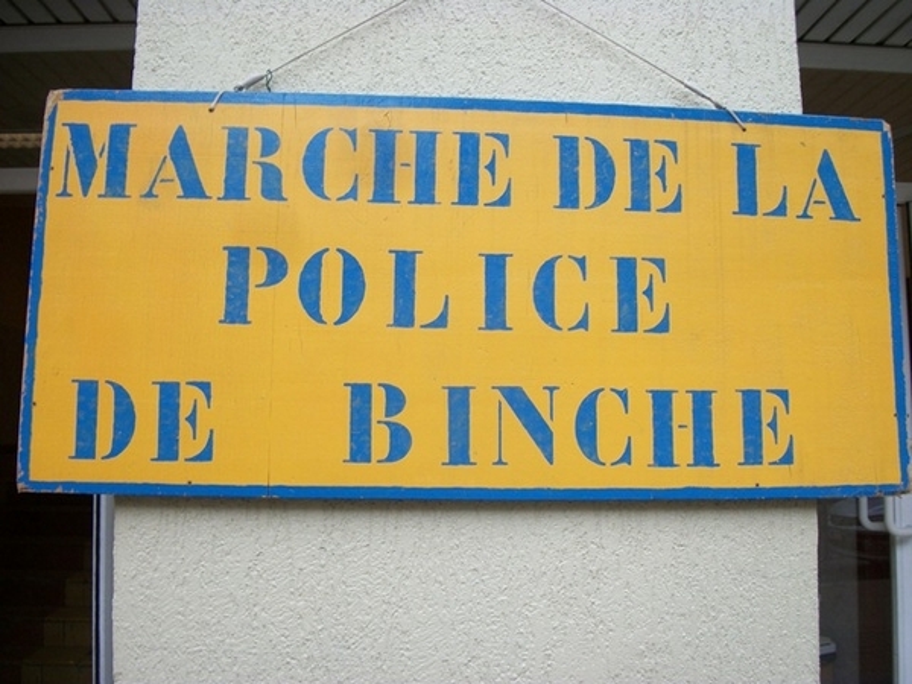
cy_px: 342
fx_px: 843
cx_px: 456
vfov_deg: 44.2
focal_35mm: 32
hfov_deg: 56.8
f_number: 8.8
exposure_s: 1/50
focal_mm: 5.7
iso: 80
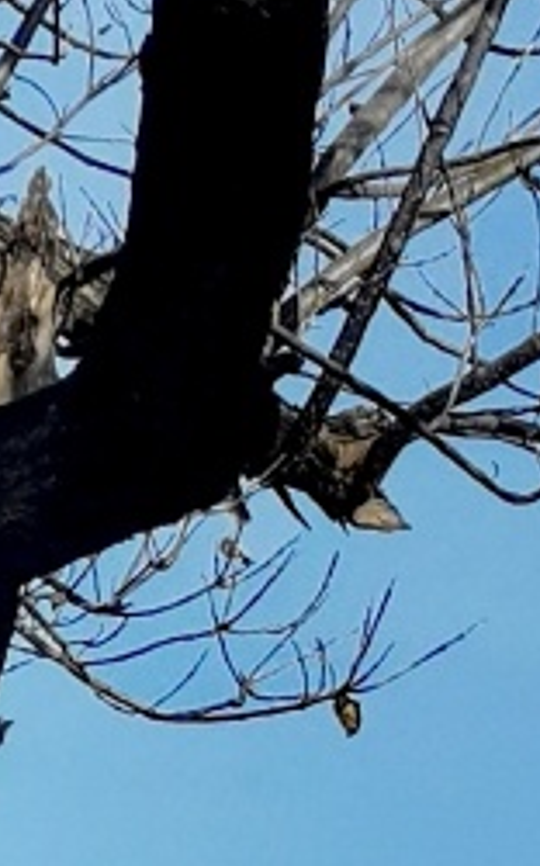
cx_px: 803
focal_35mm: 534
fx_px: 12588
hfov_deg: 2.5
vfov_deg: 3.9
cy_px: 1399
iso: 50
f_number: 2.4
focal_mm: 7.48
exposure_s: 1/1499
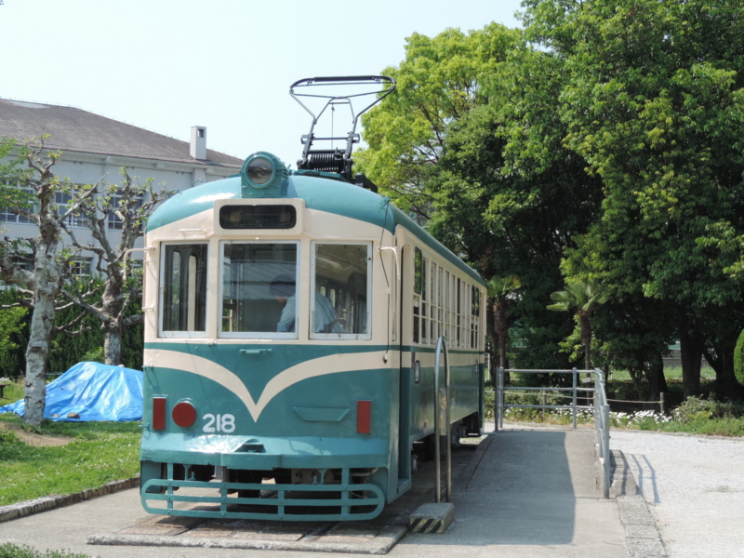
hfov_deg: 32.2
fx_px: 1290
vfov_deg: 24.4
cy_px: 279
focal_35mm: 60
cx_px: 372
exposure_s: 1/400
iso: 80
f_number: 3.7
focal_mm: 10.7
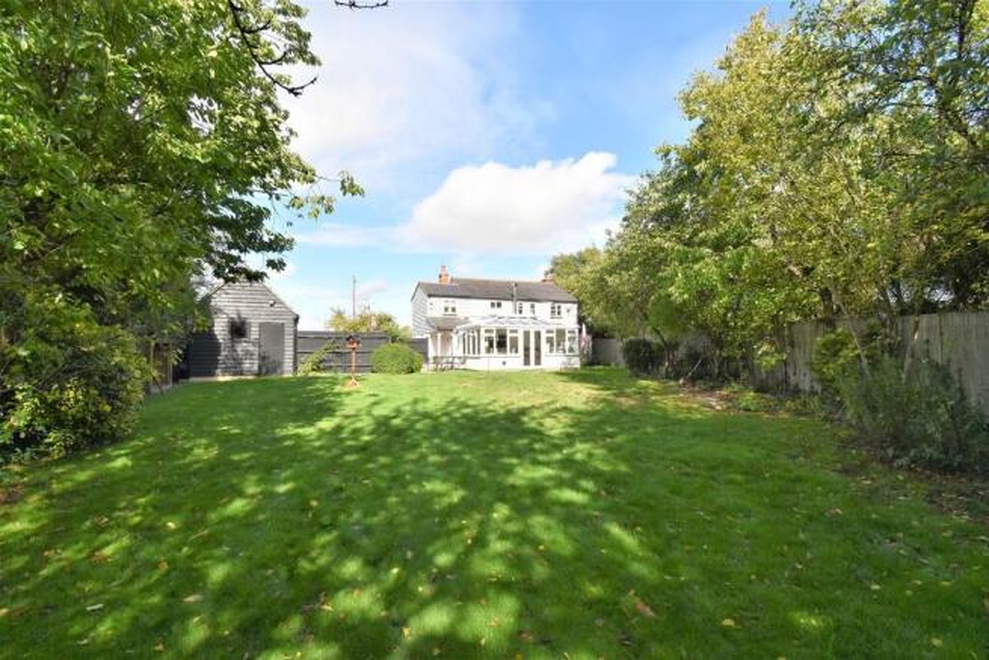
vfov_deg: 72.1
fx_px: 453
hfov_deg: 95.0
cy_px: 330
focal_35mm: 16
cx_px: 494
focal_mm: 11
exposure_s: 1/200
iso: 100
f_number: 9
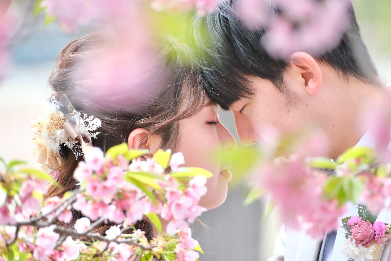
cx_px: 196
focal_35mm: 450
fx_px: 4887
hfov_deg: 4.6
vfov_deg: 3.1
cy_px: 130
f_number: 5.6
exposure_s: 1/400
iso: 800
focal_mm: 300
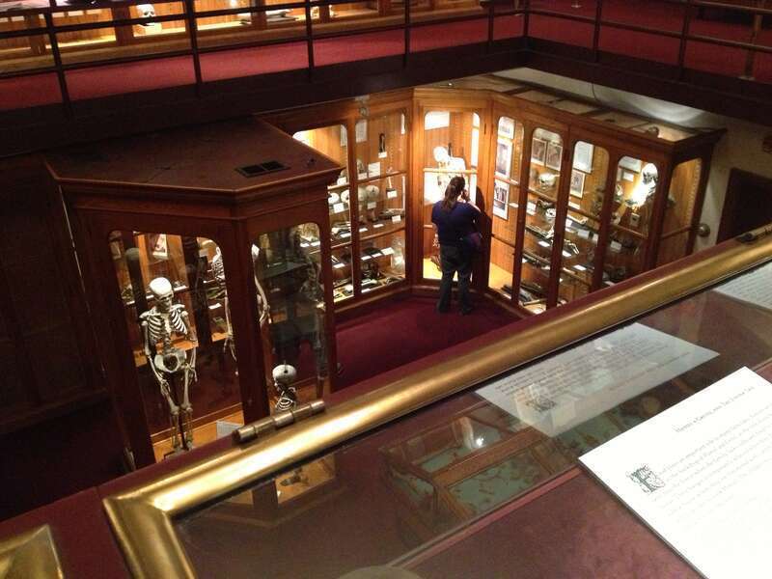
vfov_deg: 40.7
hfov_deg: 52.6
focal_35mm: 35
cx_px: 386
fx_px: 781
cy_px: 290
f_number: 2.4
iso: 800
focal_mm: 4.28
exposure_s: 1/15
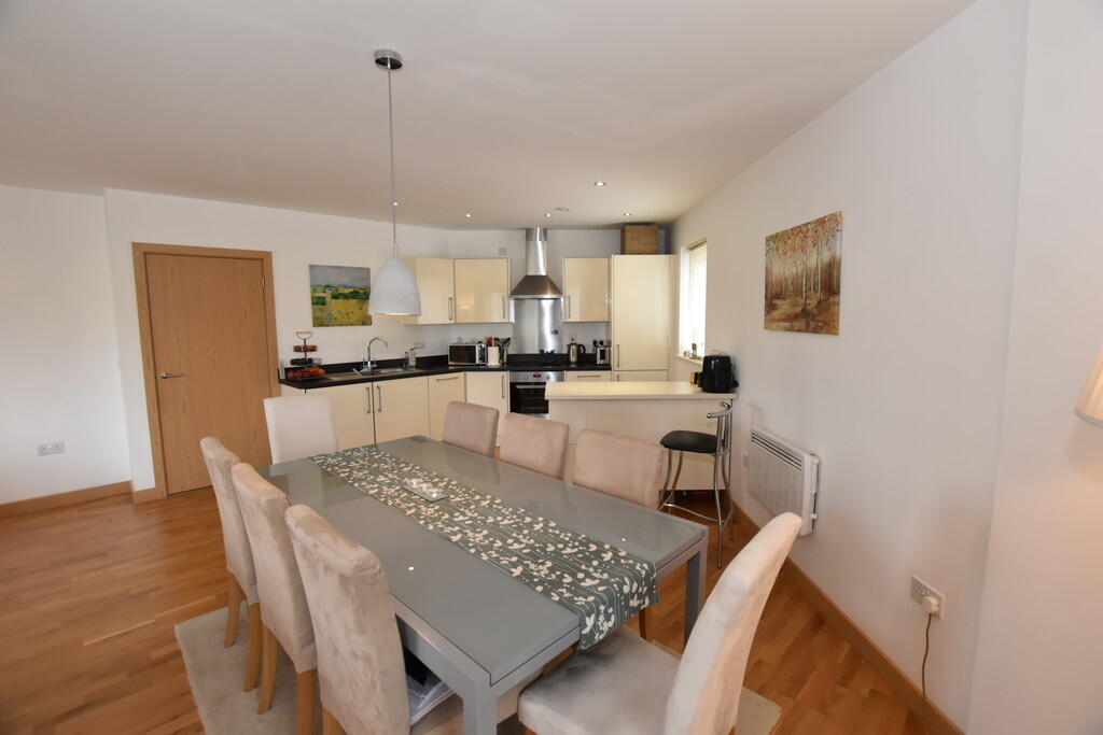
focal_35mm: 15
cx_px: 552
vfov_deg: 77.3
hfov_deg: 100.4
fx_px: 460
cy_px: 368
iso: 800
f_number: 4.5
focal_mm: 10
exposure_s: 1/100
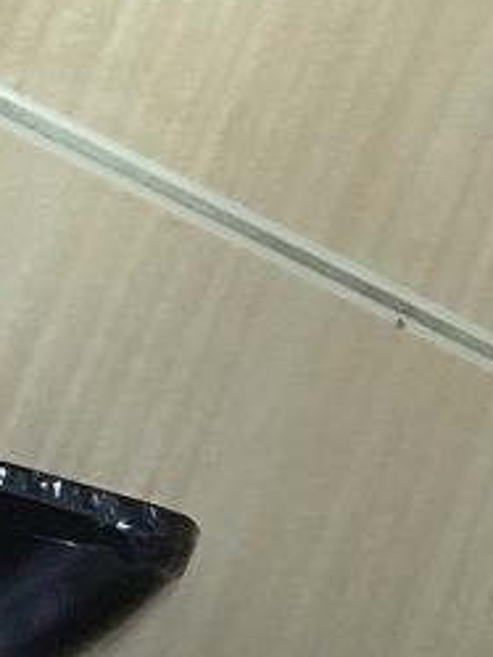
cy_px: -164
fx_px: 1764
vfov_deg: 19.6
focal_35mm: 93
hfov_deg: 14.8
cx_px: -250
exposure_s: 1/4
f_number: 2.2
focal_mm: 4.15
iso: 200
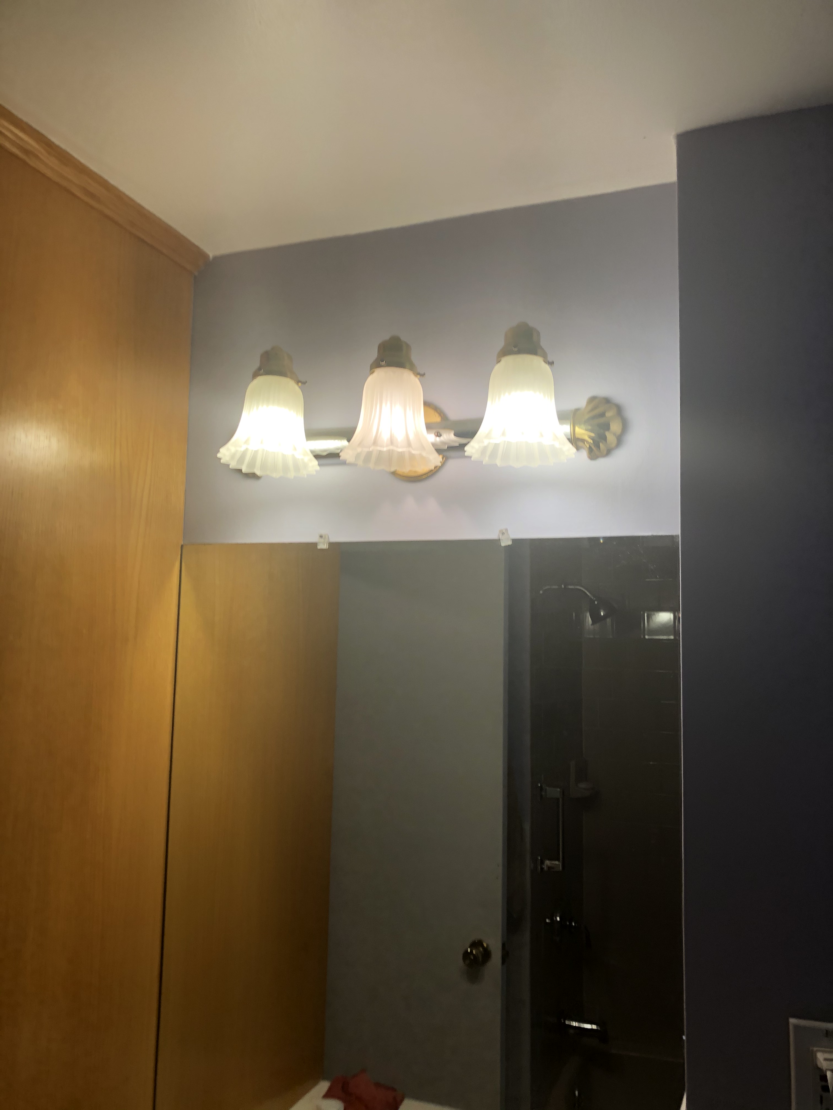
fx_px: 898
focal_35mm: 28
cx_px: 416
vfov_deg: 63.4
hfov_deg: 49.7
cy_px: 555
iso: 50
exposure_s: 1/120
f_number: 1.8
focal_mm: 3.99
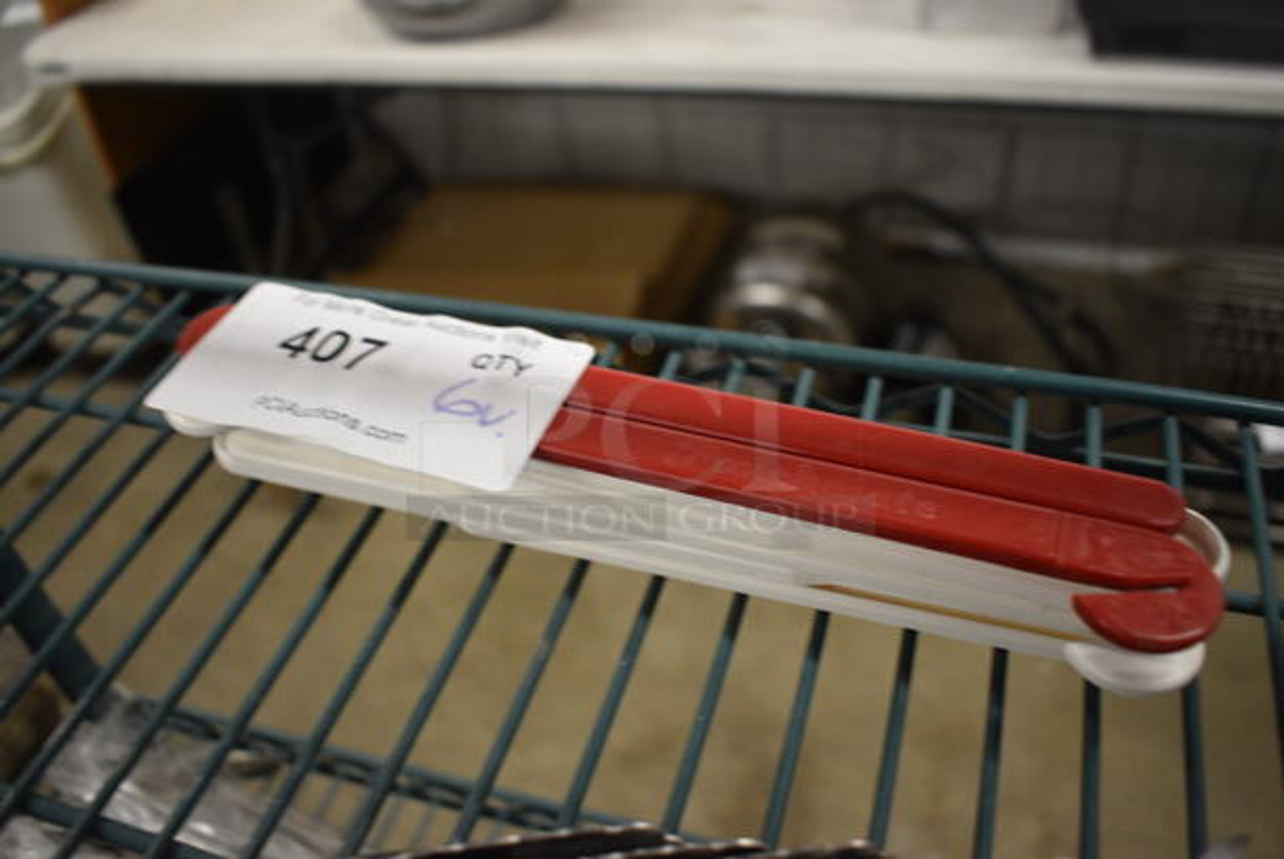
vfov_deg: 43.7
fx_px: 1071
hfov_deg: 61.9
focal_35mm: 30
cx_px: 642
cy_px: 430
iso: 1000
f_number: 4
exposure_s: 1/60
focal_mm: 20
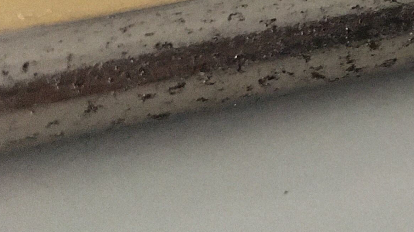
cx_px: 703
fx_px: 1196
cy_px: -57
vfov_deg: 10.9
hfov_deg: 16.9
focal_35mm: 109
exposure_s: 1/17
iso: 250
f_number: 2.2
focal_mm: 4.15
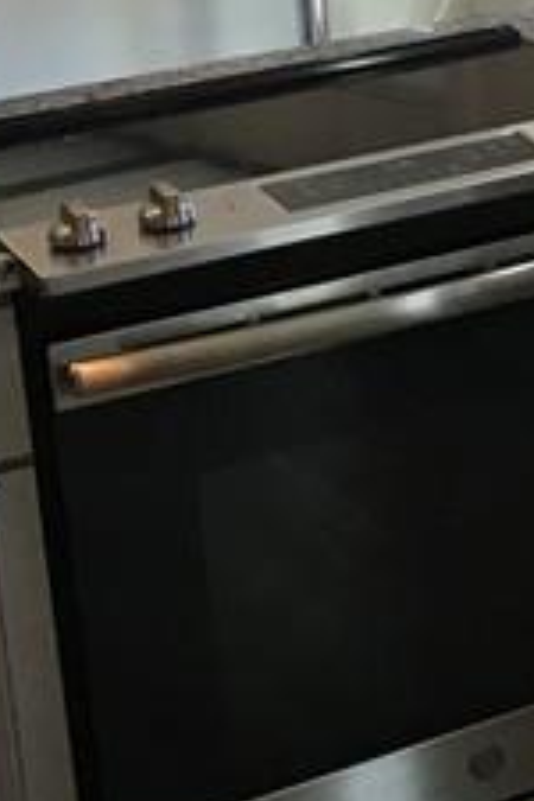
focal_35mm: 137
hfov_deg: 8.9
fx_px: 3048
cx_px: 1374
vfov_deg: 14.6
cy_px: -68
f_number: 2.2
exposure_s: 1/30
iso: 32
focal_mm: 4.15
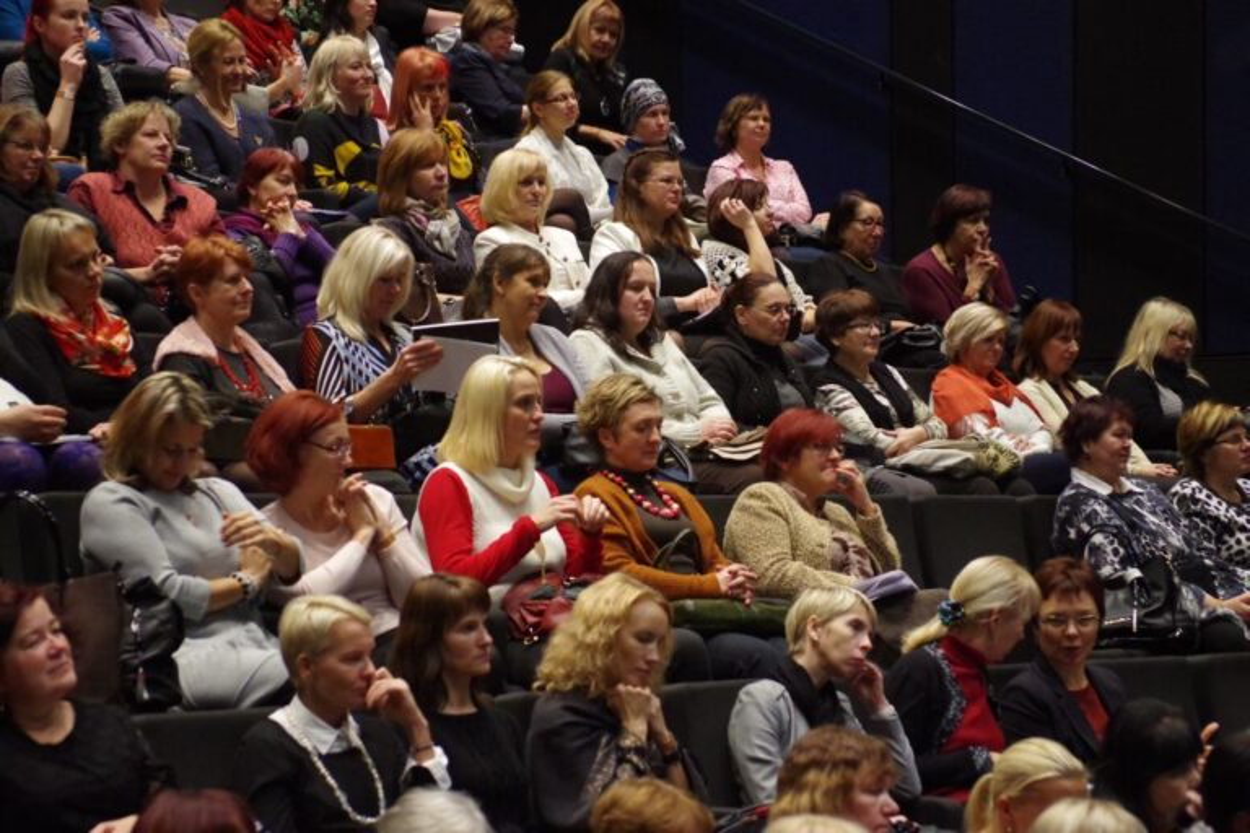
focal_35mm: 105
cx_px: 625
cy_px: 416
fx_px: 3646
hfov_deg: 19.5
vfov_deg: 13.0
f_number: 4
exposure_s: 1/125
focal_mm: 70
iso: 3200
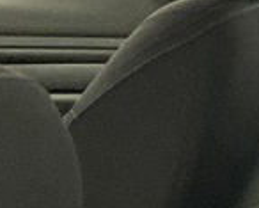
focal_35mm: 186
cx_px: 754
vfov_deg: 8.0
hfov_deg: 8.7
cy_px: 379
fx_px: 1427
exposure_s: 1/33
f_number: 1.8
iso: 250
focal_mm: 3
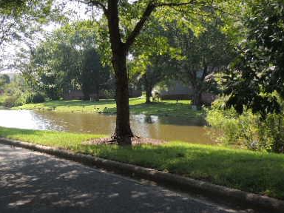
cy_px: 114
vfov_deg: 26.6
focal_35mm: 55
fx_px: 451
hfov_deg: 34.4
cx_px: 81
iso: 100
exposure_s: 1/400
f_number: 3.2
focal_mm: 5.8
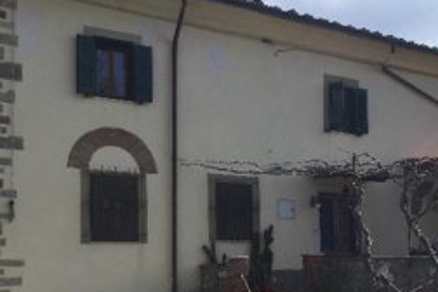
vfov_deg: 28.6
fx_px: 560
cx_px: 306
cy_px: 231
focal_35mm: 46
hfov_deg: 41.9
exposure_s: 1/1456
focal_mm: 3.3
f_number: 2.4
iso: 25
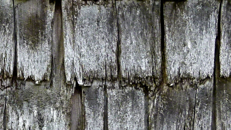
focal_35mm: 288
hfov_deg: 7.4
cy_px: 55
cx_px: -28
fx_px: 1764
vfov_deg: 4.2
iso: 100
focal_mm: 12.6
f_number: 4
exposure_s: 1/320
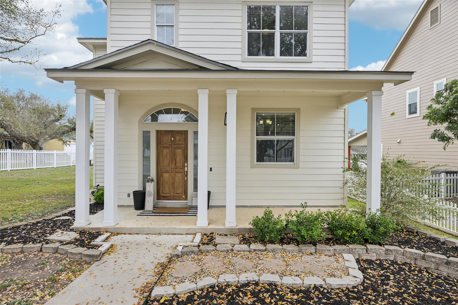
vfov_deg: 61.9
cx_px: 229
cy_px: 152
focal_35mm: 20
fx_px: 254
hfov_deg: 84.0
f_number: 6.7
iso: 100
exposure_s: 1/180
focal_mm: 20
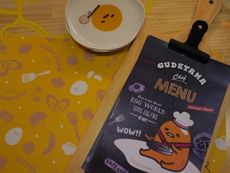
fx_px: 259
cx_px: 124
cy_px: 89
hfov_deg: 47.8
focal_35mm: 39
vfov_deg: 36.9
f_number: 1.7
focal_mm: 15
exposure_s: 1/125
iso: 200
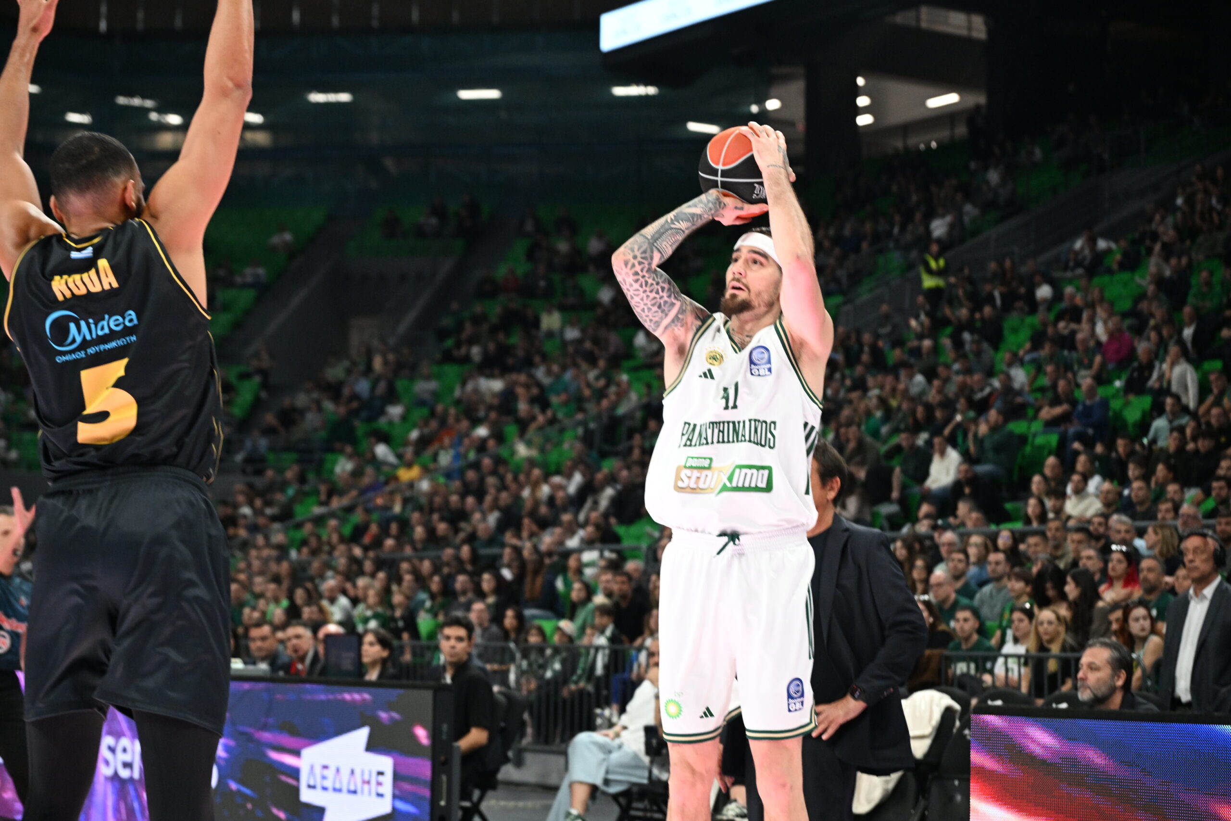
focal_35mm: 74
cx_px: 616
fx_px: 2530
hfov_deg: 27.3
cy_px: 410
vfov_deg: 18.4
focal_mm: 74
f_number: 4
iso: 4000
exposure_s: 1/640
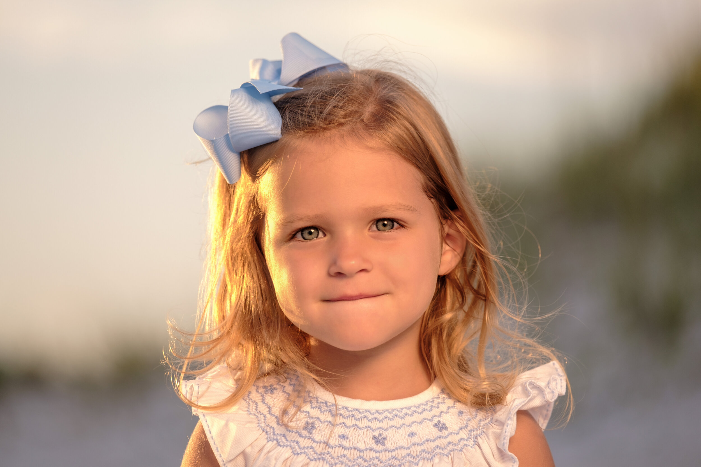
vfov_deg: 6.5
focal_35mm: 210
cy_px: 234
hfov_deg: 9.8
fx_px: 4089
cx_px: 350
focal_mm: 140
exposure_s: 1/400
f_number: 2.8
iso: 125
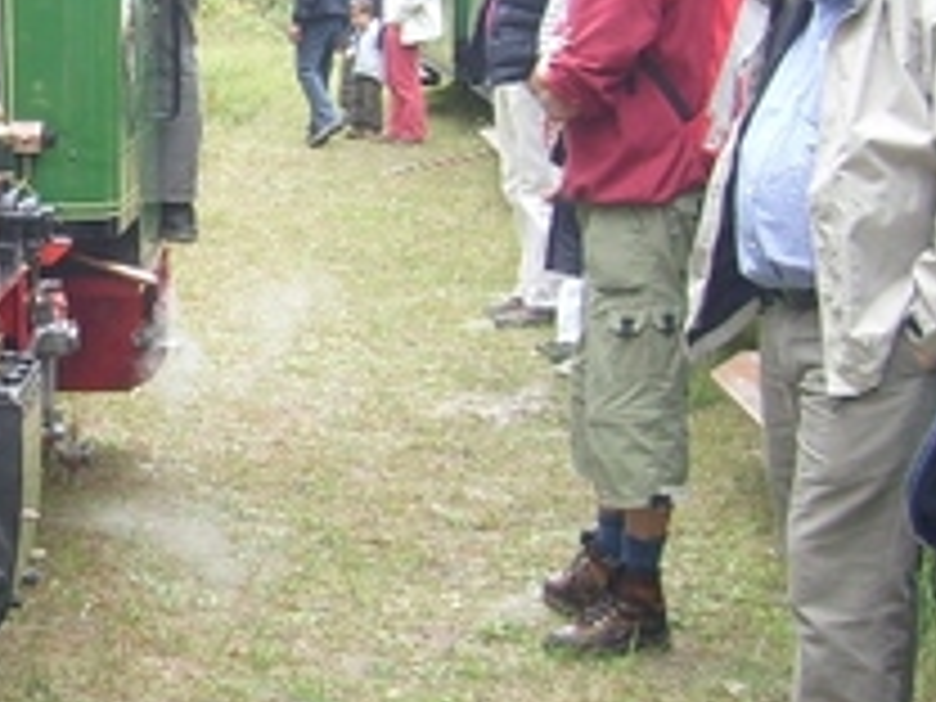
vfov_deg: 14.6
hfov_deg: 18.5
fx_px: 2731
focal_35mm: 101
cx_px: -180
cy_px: 189
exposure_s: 1/180
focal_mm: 5.8
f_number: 2.8
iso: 80
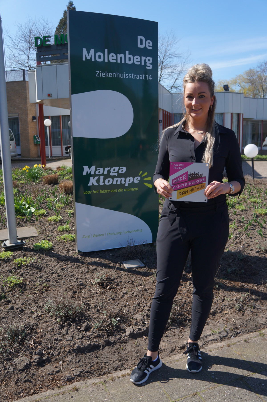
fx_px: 334
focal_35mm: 30
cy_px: 201
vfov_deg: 62.0
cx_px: 134
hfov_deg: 43.5
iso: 200
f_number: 5
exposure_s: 1/1000
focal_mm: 20
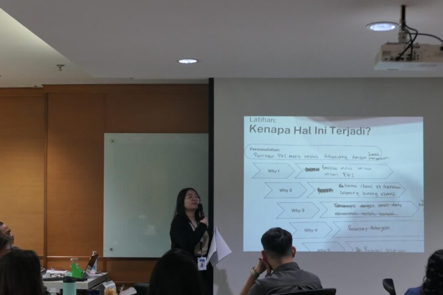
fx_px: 800
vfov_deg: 20.9
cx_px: 259
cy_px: 189
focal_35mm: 65
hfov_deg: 30.9
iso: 640
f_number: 2.8
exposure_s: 1/100
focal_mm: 18.3
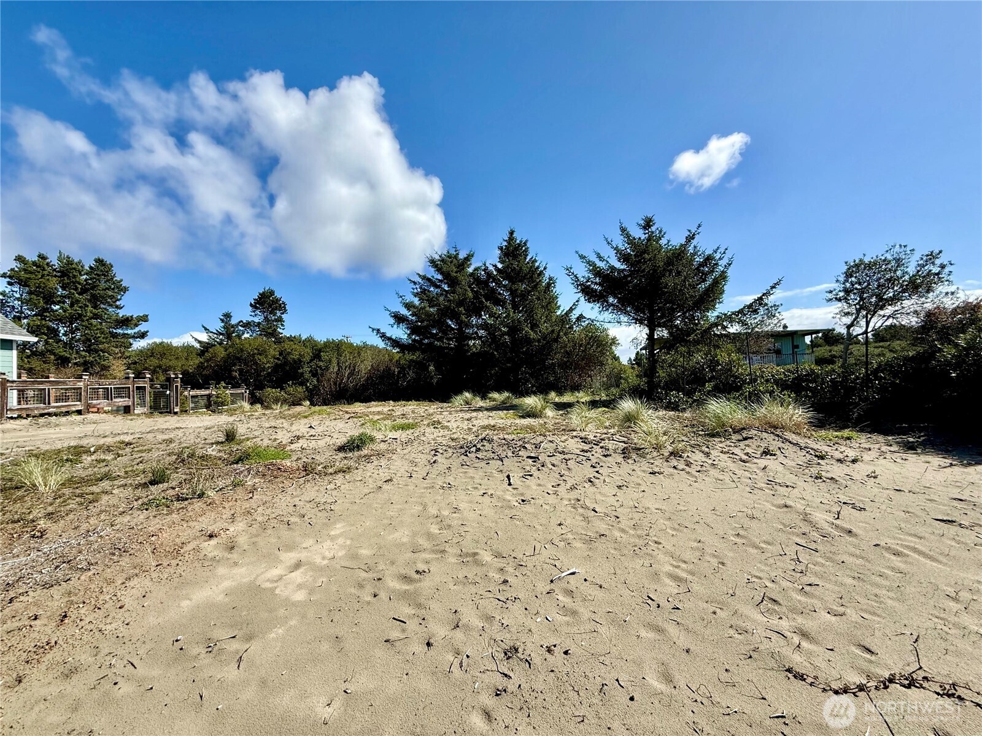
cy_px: 368
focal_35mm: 14
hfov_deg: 102.1
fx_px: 397
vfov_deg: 85.7
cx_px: 491
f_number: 2.2
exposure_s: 1/1745
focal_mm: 2.22
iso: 50
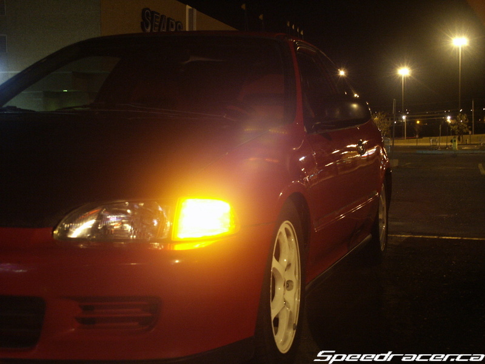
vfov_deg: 21.9
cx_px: 242
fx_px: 939
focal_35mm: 67
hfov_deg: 29.0
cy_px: 182
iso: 200
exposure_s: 1.5
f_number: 3.5
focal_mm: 16.68
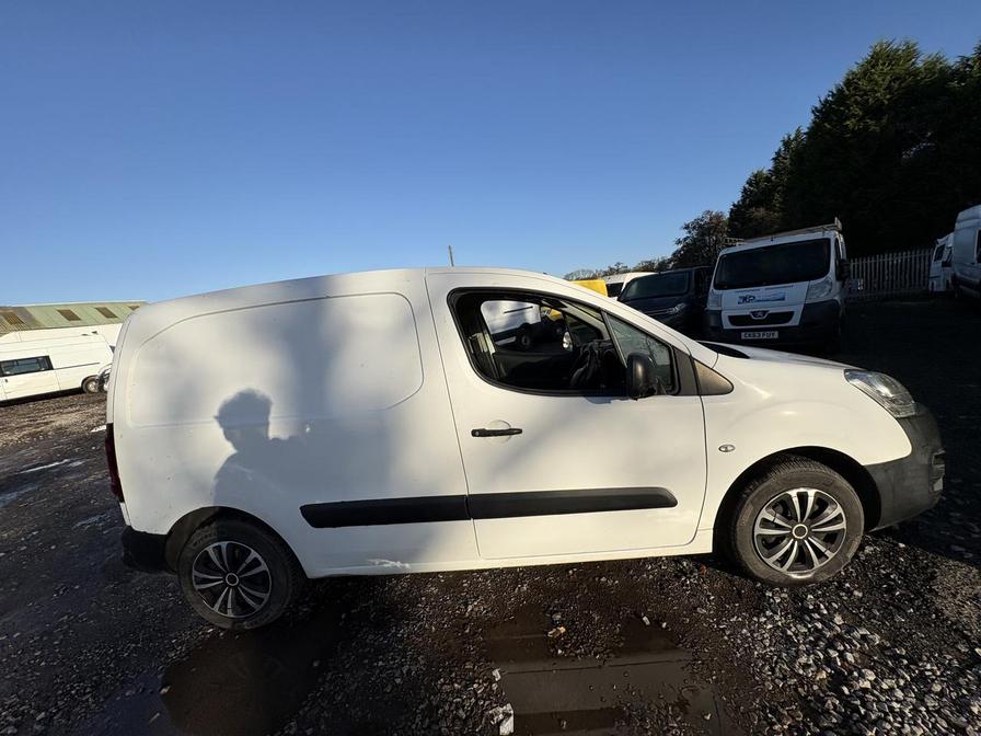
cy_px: 368
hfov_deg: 102.1
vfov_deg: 85.7
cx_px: 490
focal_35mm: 14
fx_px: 397
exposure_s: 1/3106
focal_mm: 2.22
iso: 50
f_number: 2.2
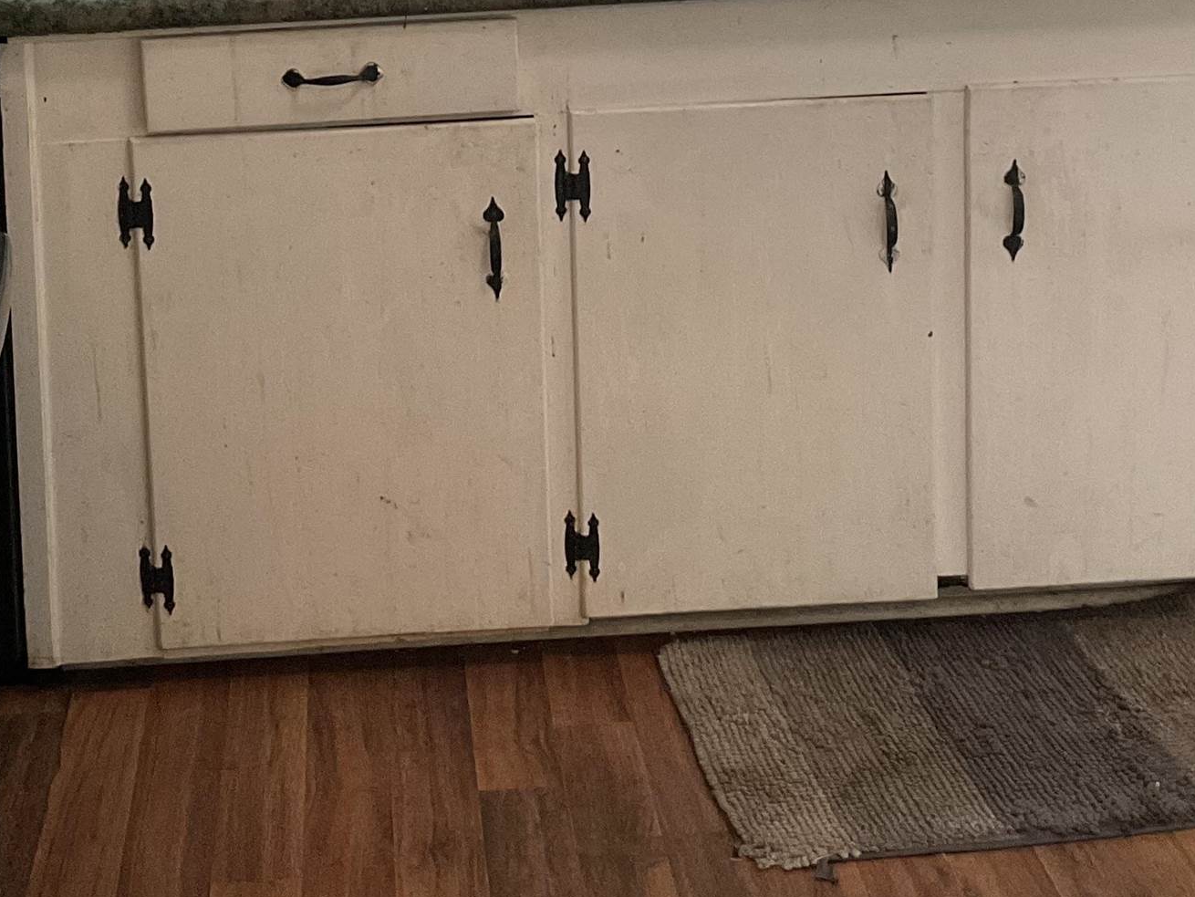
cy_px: -90
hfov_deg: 28.5
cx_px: 519
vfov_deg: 20.6
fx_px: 2348
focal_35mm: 68
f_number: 1.8
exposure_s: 1/60
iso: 125
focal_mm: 3
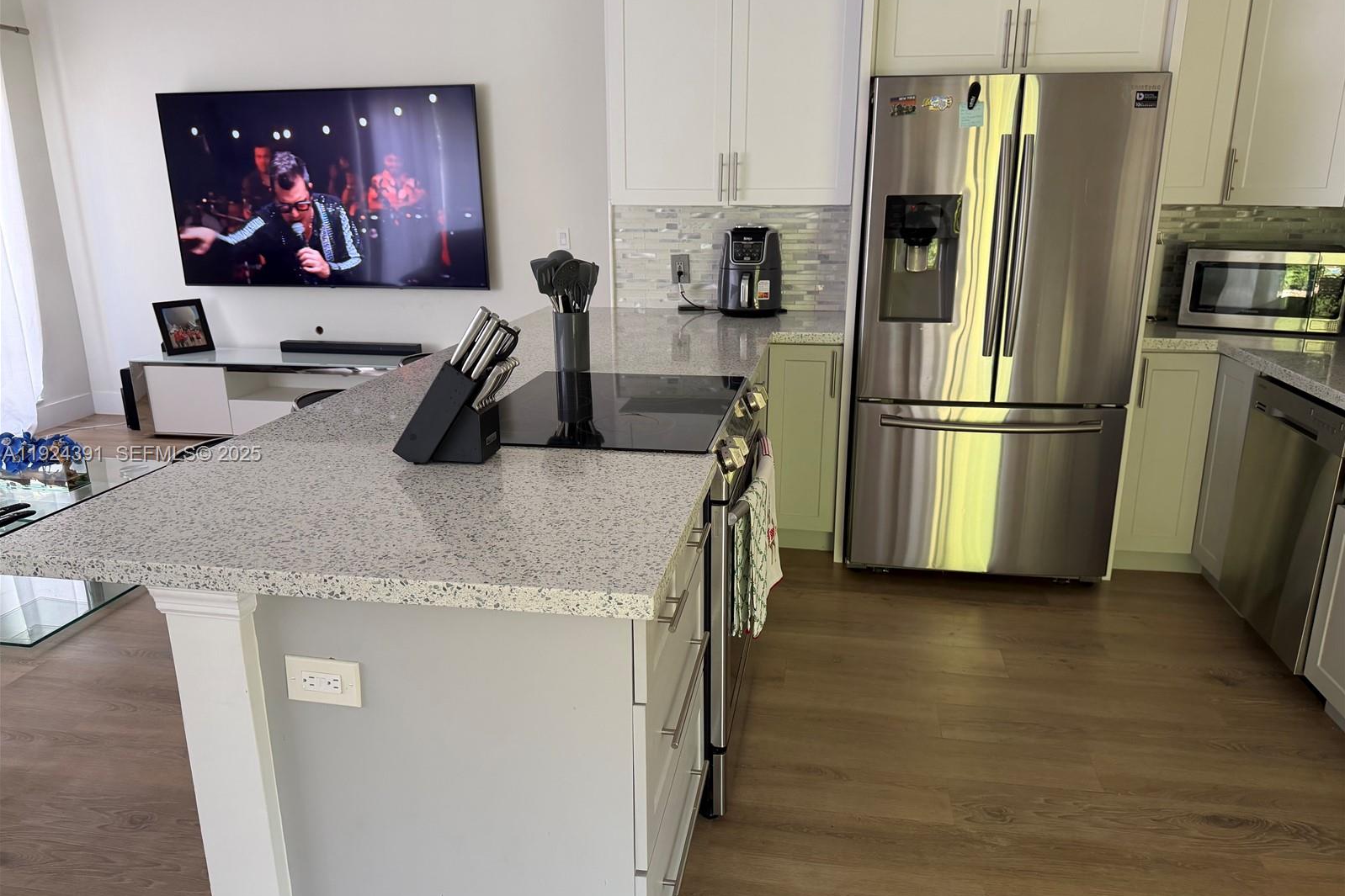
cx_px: 672
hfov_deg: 71.5
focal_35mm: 25
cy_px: 455
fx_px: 934
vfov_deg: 51.3
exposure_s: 1/86
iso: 200
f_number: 1.78
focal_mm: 6.76
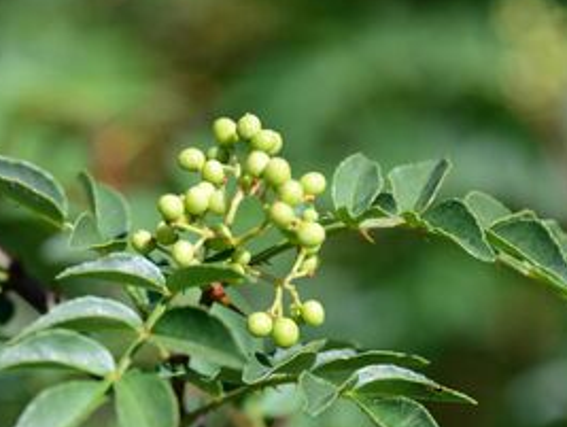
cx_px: 237
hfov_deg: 3.7
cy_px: 334
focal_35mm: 539
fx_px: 8841
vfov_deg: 2.8
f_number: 5.6
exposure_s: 1/400
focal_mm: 300
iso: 160
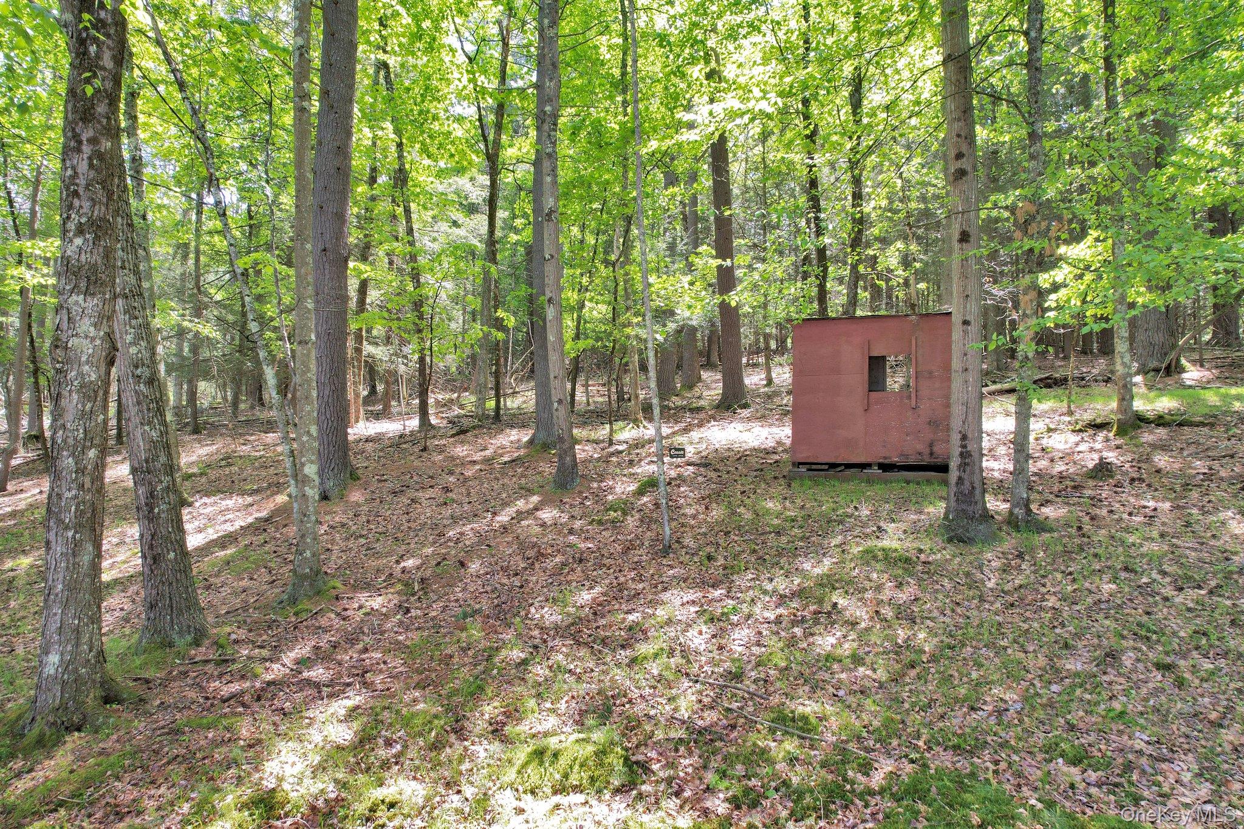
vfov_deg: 57.2
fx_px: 760
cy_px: 414
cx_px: 622
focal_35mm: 22
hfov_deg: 78.6
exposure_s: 1/125
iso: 130
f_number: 2.8
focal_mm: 8.38
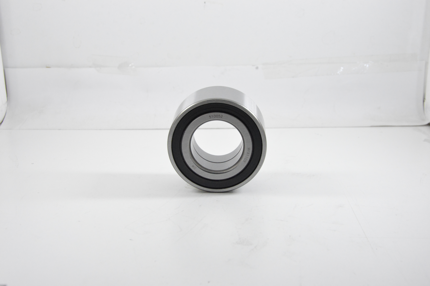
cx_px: 215
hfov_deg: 31.9
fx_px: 752
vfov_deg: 21.5
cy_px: 143
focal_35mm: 63
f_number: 8
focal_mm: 42
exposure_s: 1/100
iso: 3200
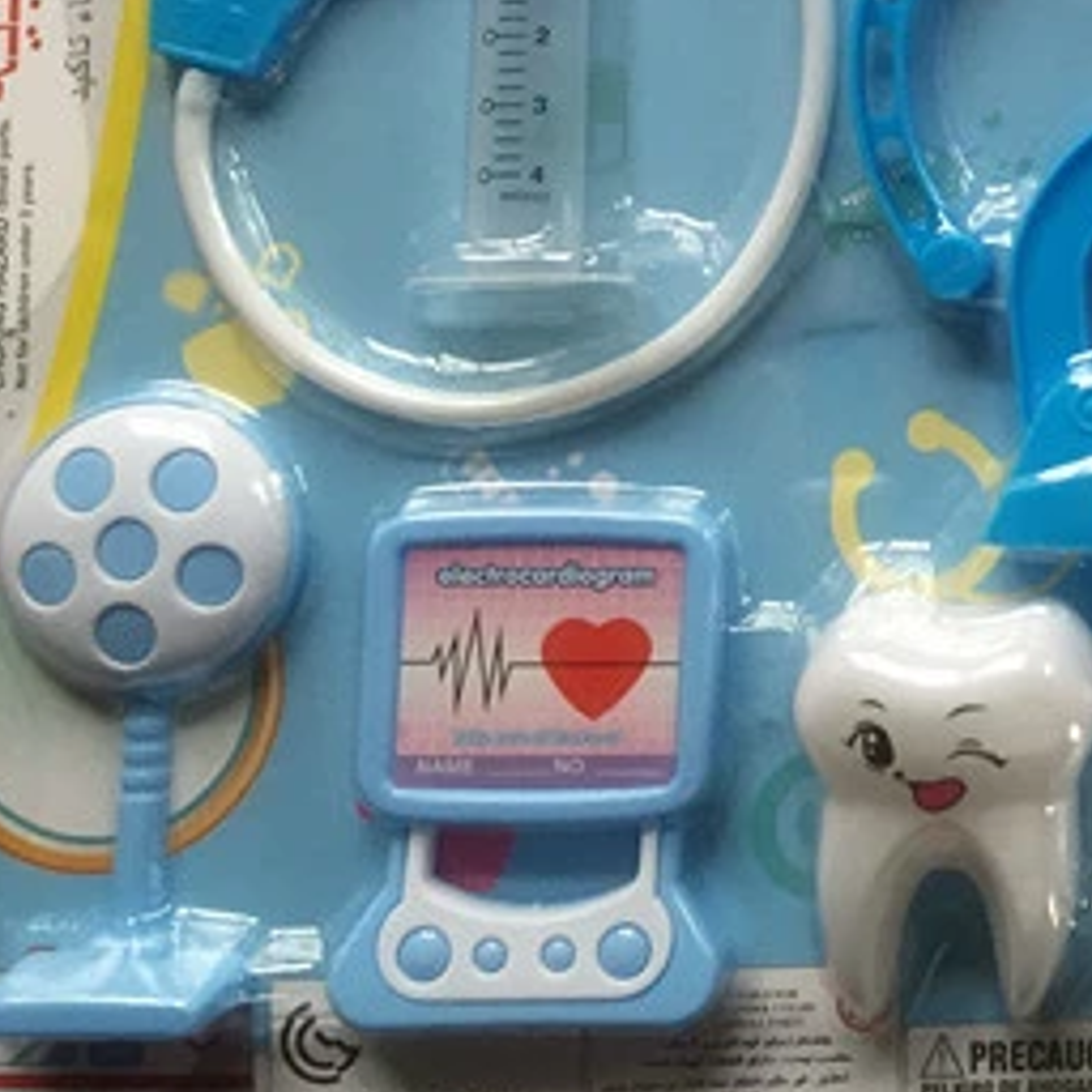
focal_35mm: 80
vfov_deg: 20.7
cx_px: 1557
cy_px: -98
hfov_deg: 19.4
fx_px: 2855
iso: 50
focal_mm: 4.15
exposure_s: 1/33
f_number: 2.2
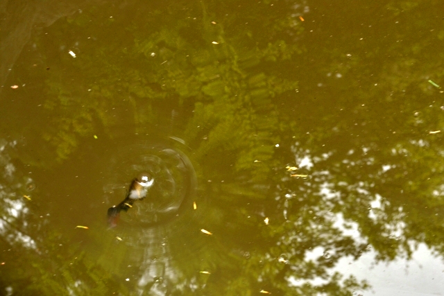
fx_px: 1018
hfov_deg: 24.6
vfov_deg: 16.6
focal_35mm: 82
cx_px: 222
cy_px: 148
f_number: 11
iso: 200
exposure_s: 1/20
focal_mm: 55
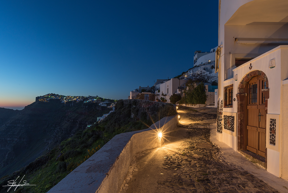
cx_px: 144
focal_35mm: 20
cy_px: 96
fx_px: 160
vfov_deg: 62.0
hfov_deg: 84.0
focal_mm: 20
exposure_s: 8
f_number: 11
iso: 100
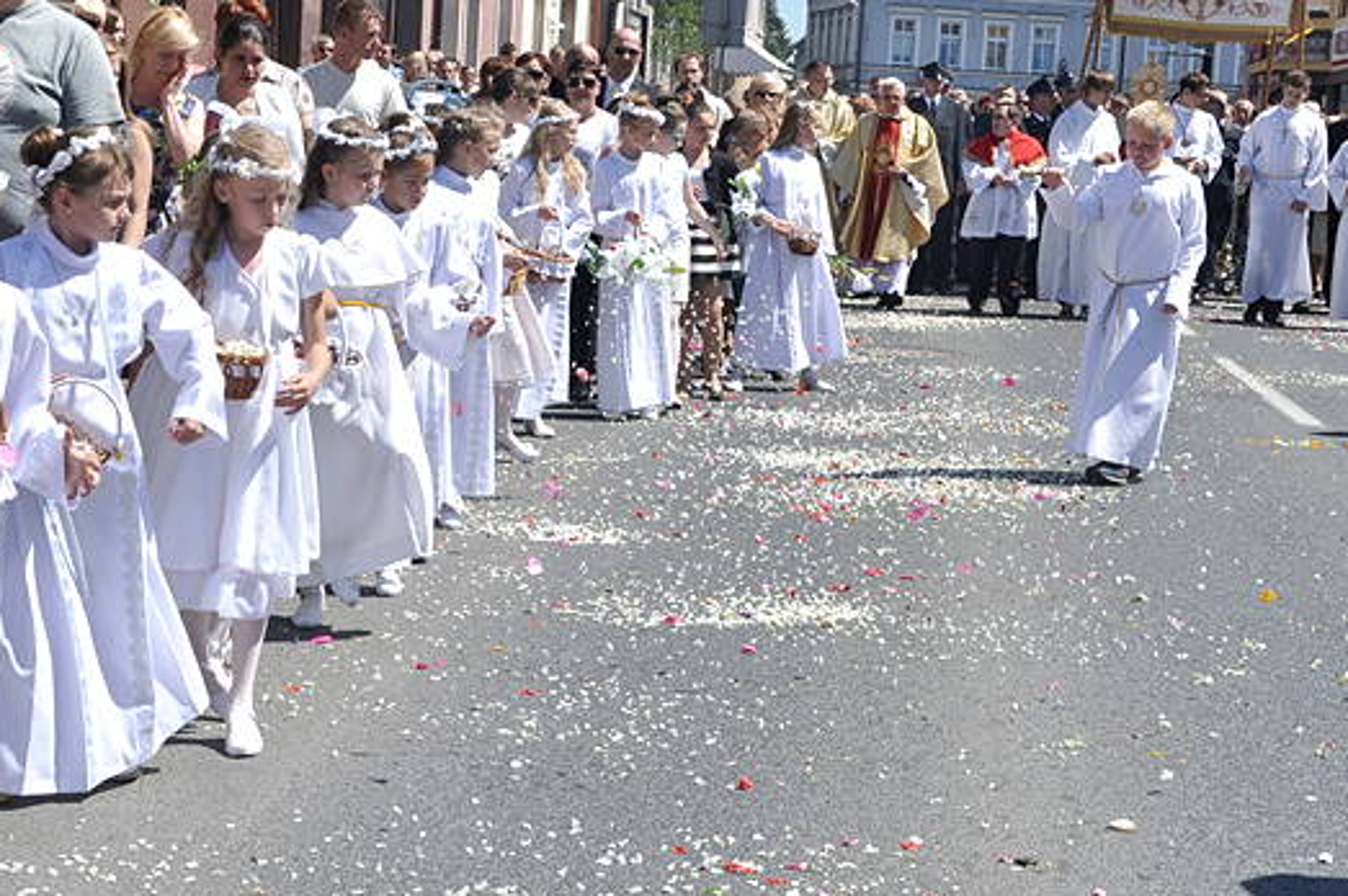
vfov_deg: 17.5
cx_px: 593
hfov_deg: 26.0
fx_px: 2919
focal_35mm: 78
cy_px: 398
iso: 400
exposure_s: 1/500
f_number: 11
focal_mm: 32
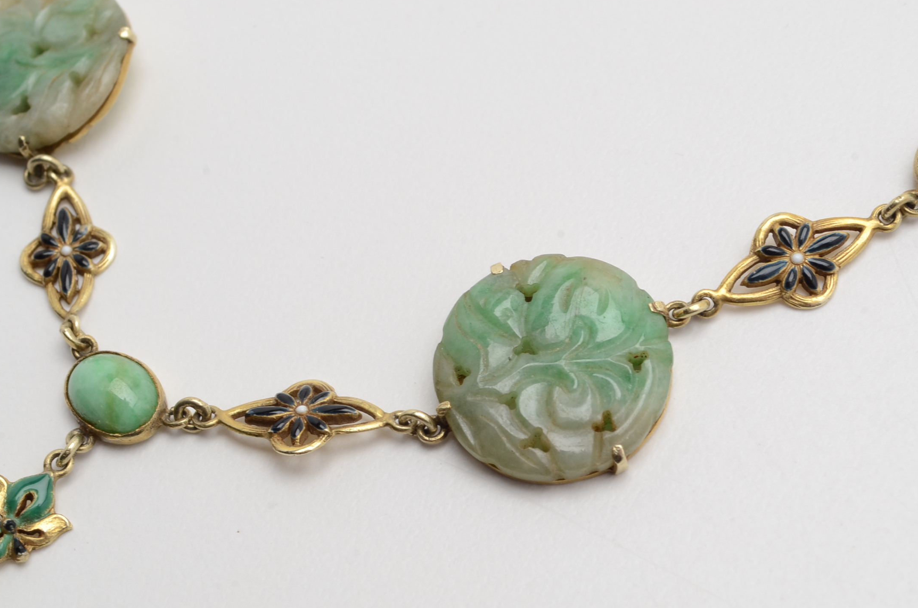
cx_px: 466
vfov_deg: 14.4
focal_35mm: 95
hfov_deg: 21.6
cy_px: 342
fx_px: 2407
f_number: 16
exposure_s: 1/125
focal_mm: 55
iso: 200
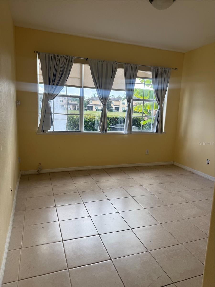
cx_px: 108
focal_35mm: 24
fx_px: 199
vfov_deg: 71.6
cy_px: 144
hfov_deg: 56.8
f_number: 1.78
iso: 80
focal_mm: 6.76
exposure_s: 1/459
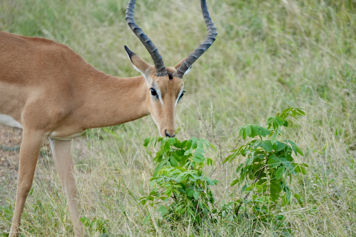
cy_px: 118
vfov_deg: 2.6
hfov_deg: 3.9
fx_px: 5191
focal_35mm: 525
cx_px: 178
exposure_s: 1/125
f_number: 6.3
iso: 1000
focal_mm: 350
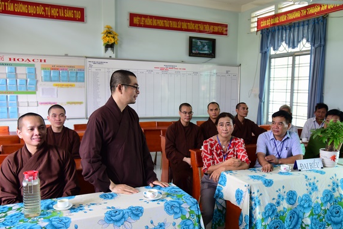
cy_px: 127
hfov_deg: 58.6
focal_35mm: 32
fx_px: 305
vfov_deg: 41.0
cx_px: 190
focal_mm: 28
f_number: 4
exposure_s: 1/60
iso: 1000
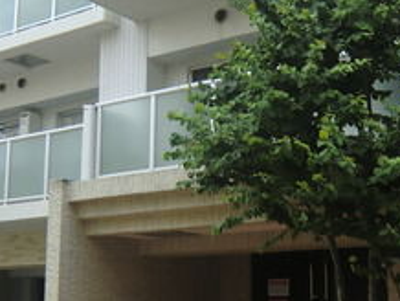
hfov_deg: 29.4
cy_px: 149
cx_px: 213
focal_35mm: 66
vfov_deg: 22.3
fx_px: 763
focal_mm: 4.3
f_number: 3.2
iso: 64
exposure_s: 1/160
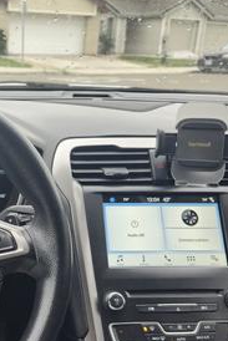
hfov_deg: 28.4
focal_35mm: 44
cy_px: 204
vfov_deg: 44.3
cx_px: -9
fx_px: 417
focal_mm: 5.54
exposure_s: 1/180
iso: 100
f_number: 1.8
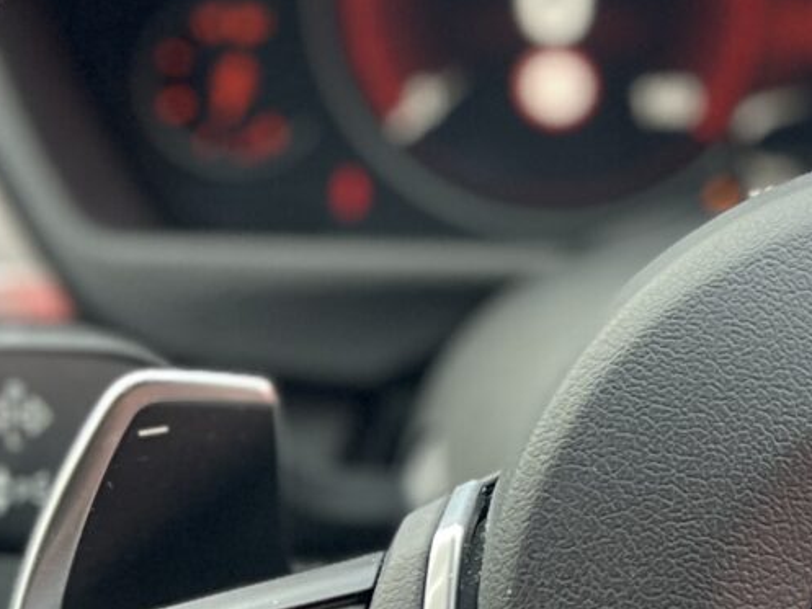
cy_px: 403
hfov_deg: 14.4
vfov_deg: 11.1
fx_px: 3144
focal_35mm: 134
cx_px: 869
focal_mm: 5.7
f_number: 1.5
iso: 125
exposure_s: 1/97
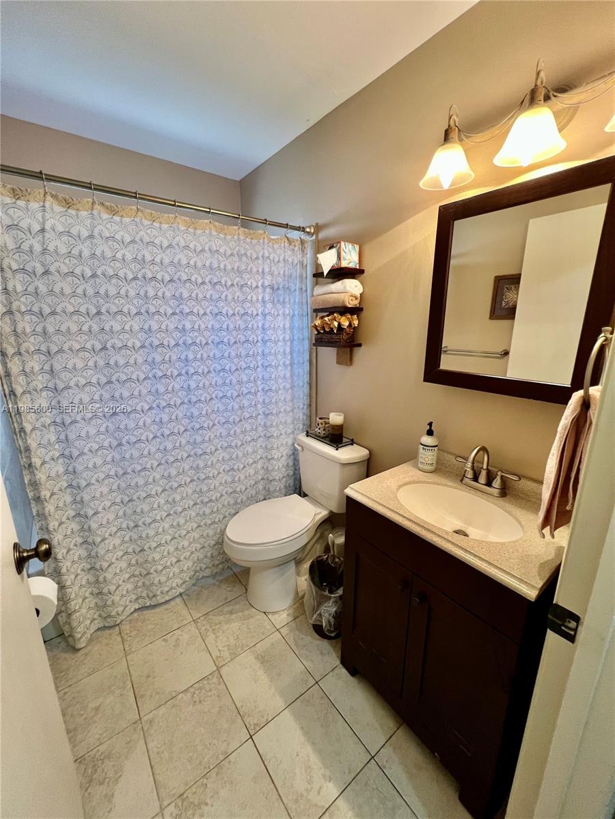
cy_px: 410
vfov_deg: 106.2
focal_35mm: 13
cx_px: 308
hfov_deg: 89.9
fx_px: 308
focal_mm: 1.57
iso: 200
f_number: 1.8
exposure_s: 1/60
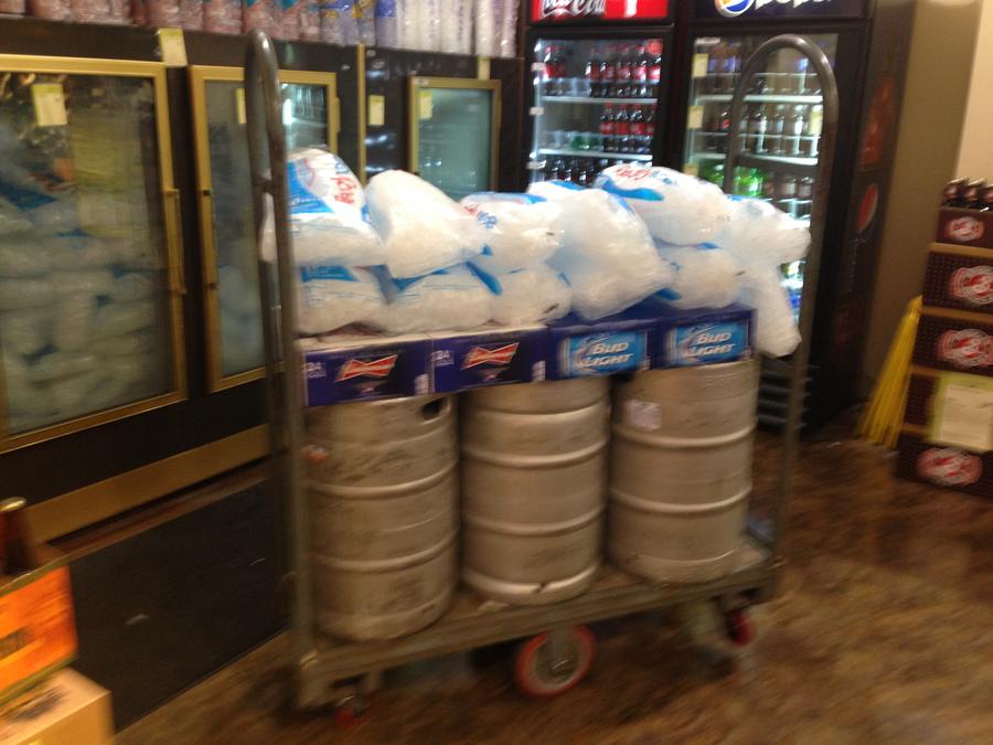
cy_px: 372
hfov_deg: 55.4
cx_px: 496
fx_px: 947
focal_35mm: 33
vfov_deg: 42.9
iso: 160
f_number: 2.4
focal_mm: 4.13
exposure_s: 1/20
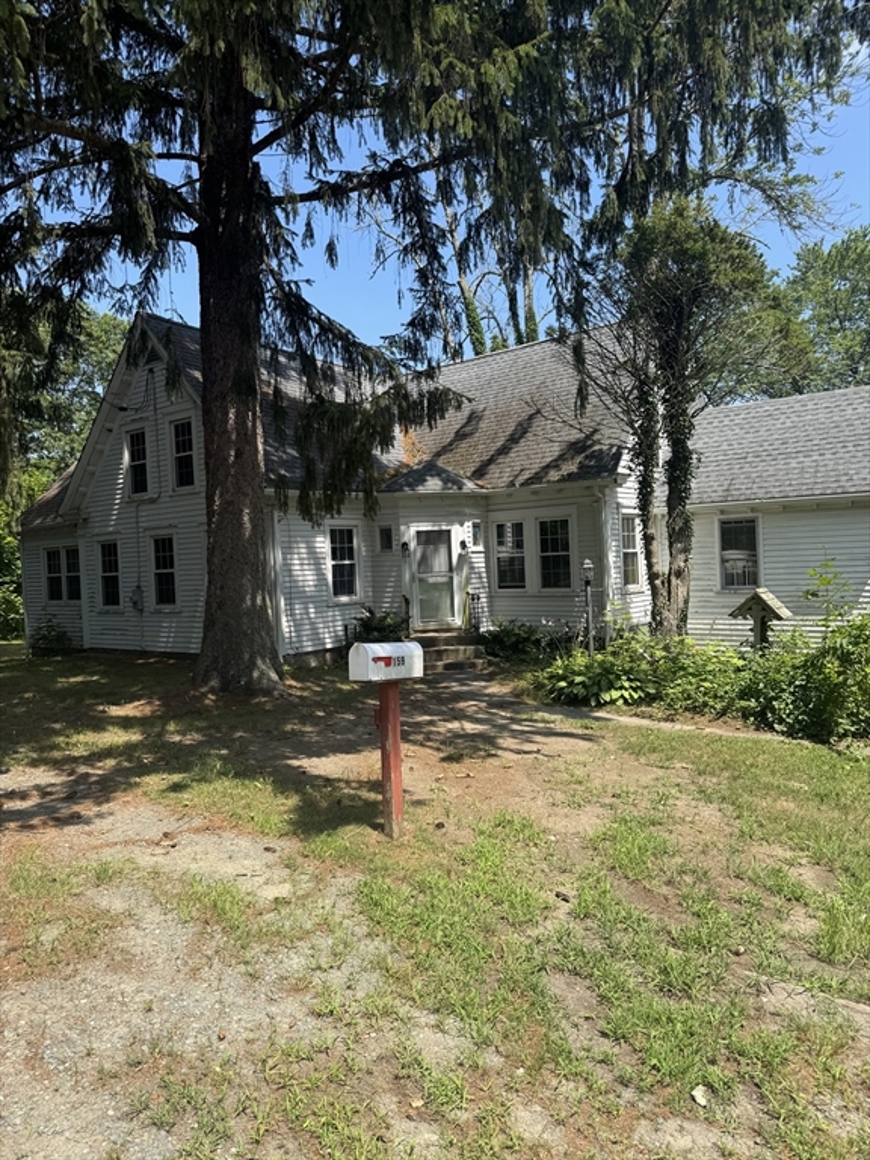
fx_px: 804
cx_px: 435
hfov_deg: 56.8
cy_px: 580
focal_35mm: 24
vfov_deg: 71.6
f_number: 1.78
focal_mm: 6.76
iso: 80
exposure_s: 1/2252
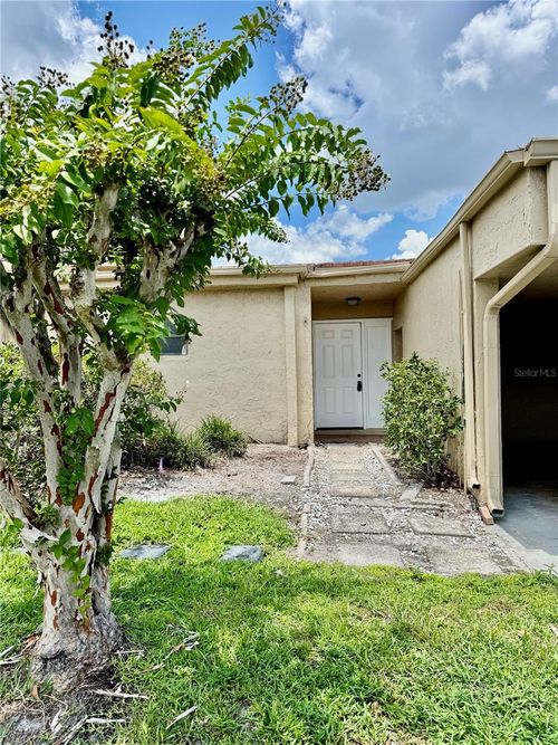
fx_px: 516
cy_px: 372
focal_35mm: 24
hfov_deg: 56.8
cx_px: 279
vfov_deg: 71.6
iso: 80
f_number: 1.78
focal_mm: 6.76
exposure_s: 1/3802
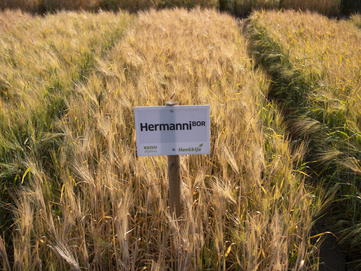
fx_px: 448
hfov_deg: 43.9
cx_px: 180
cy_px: 136
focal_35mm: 43
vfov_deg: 33.6
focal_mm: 20
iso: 200
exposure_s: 1/125
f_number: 2
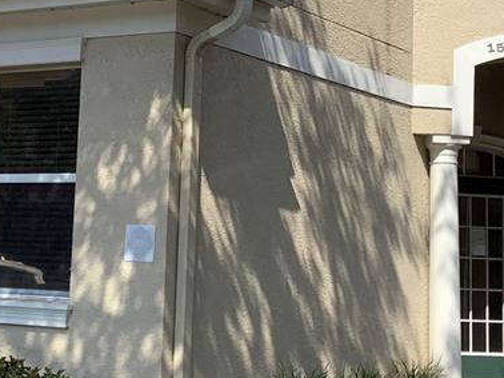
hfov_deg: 23.3
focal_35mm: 84
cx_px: 216
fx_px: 1222
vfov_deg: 17.4
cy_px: 71
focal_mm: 3.3
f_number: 2.4
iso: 25
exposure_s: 1/1773
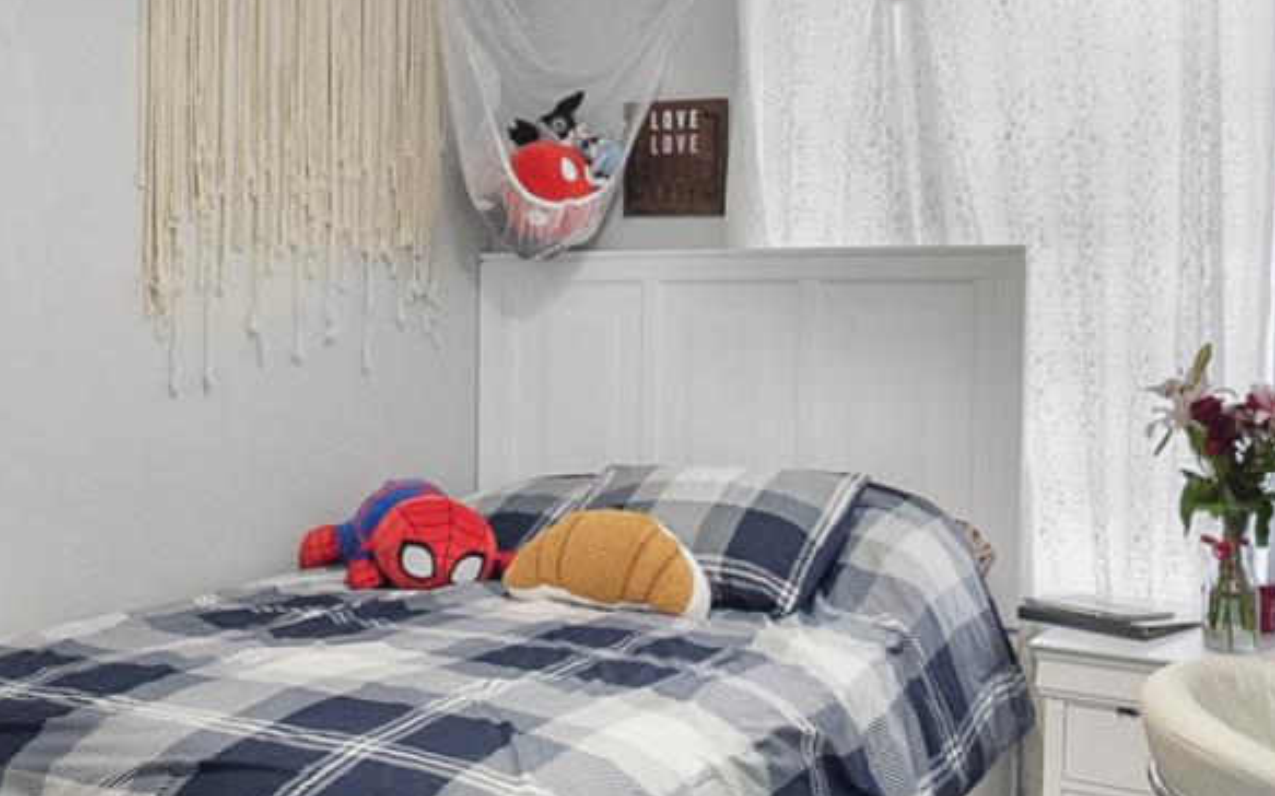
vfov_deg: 30.5
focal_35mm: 42
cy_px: 361
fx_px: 1459
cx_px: 671
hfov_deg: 47.2
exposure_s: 1/20
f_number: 8
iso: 12800
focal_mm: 16
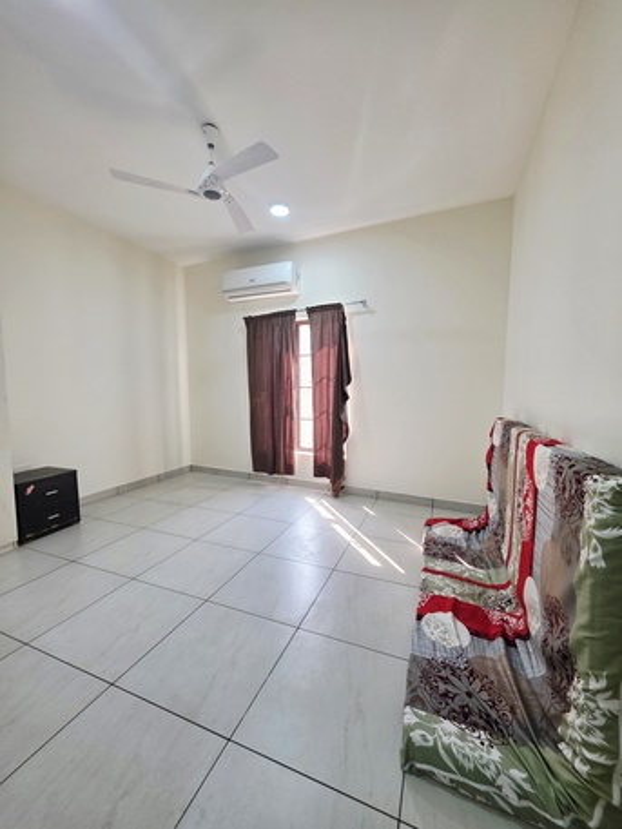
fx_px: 311
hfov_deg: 89.9
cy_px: 414
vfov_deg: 106.2
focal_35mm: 13
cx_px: 311
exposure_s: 1/101
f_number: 1.9
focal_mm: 2.2
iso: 80
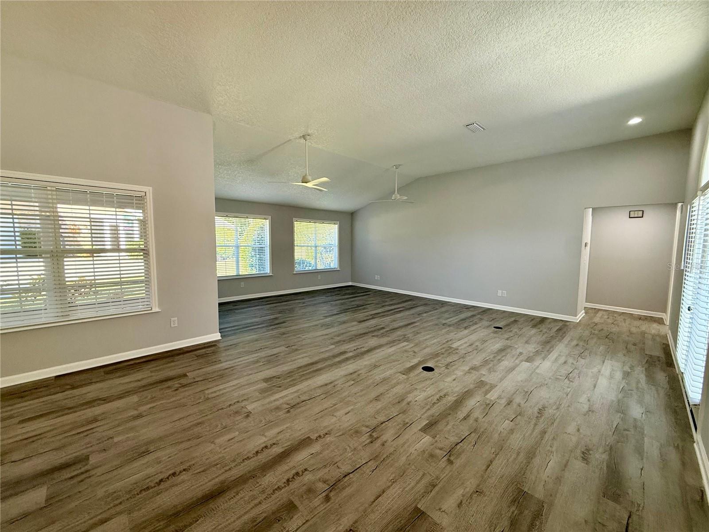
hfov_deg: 102.1
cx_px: 354
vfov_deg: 85.7
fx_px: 287
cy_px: 266
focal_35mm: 14
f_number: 2.2
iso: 160
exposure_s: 1/120
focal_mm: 2.22
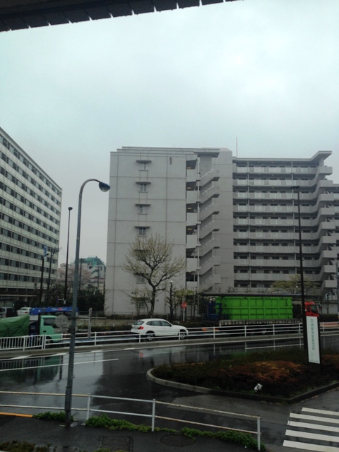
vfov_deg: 55.4
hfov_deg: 42.9
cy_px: 226
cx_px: 170
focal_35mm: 33
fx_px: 431
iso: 50
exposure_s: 1/398
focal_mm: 4.12
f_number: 2.4
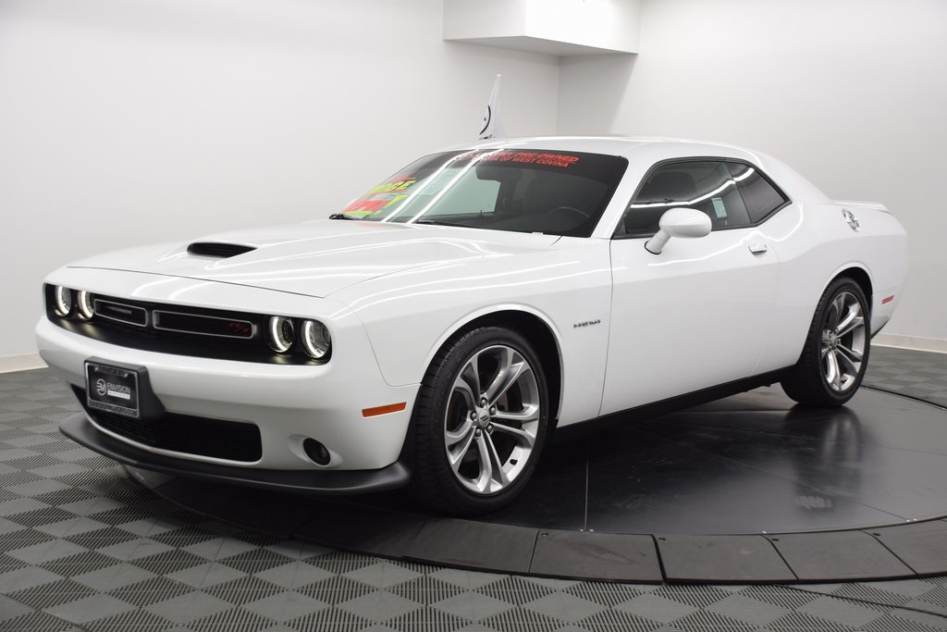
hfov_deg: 42.3
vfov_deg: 29.0
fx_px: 1223
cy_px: 316
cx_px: 474
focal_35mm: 46
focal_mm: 31
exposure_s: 1/125
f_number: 4.5
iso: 400
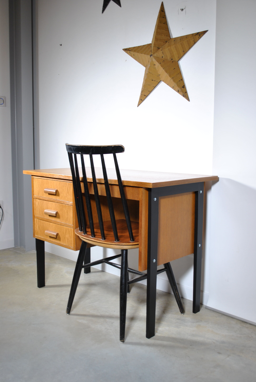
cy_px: 191
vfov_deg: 53.0
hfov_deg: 37.0
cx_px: 128
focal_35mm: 36
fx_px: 382
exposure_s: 1/25
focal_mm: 24
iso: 200
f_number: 4
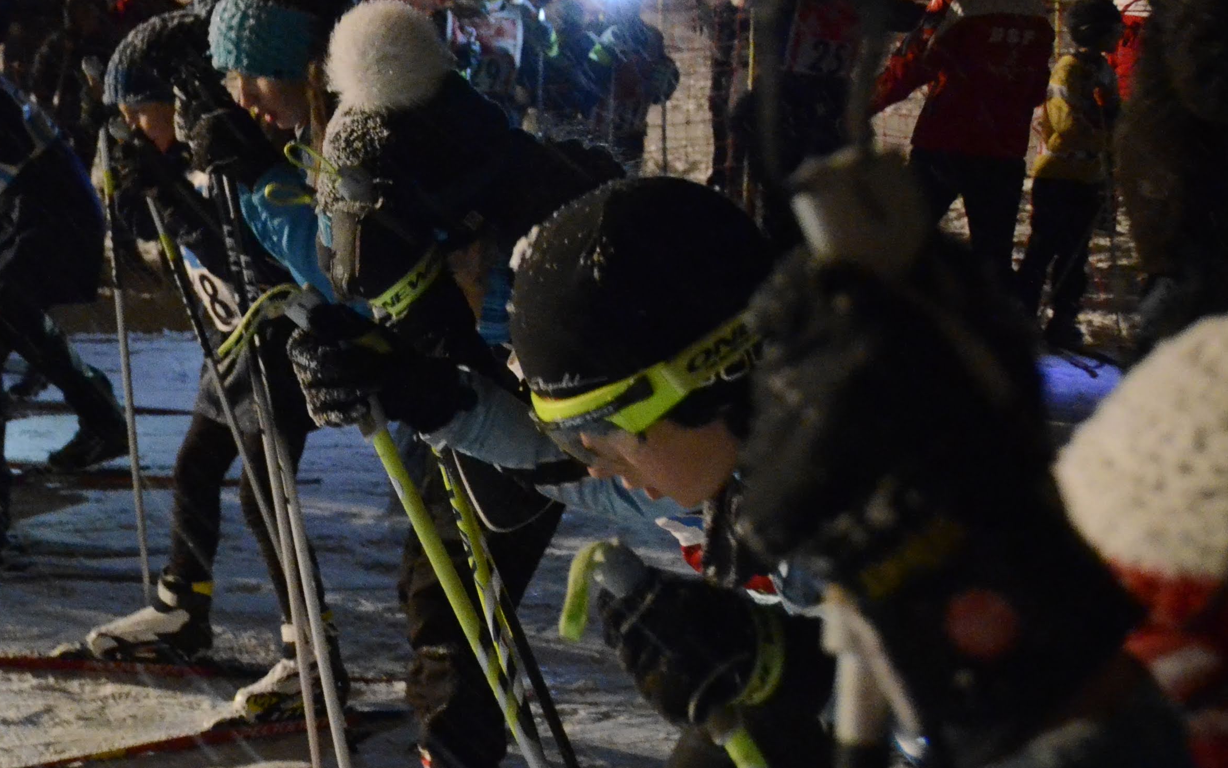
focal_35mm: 70
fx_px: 2343
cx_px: 51
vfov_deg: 18.5
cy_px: 530
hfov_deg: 27.9
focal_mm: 22
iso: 6400
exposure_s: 1/30
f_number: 4
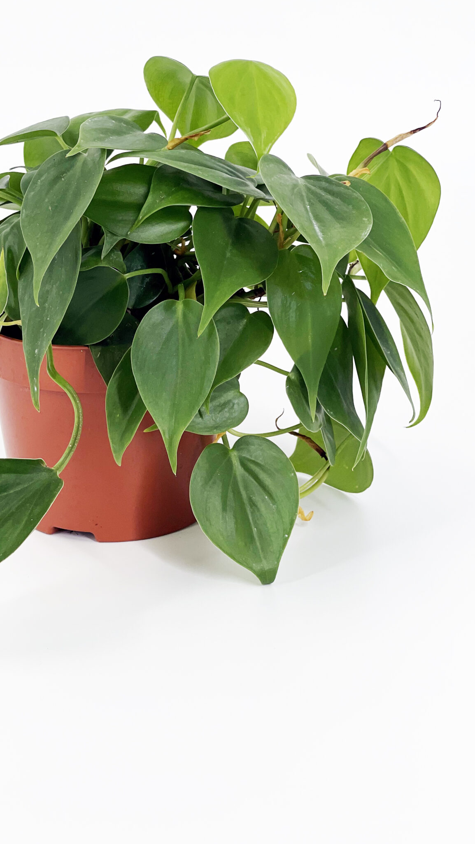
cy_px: 370
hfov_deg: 13.8
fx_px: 1948
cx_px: 109
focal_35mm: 87
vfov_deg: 24.4
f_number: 2.2
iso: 20
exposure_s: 1/147
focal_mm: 7.5
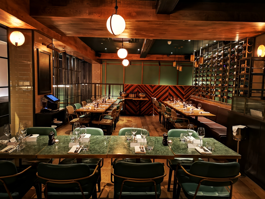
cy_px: 100
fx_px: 207
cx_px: 132
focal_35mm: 27
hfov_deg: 65.3
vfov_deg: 51.4
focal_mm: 3.95
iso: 400
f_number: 1.8
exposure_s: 4
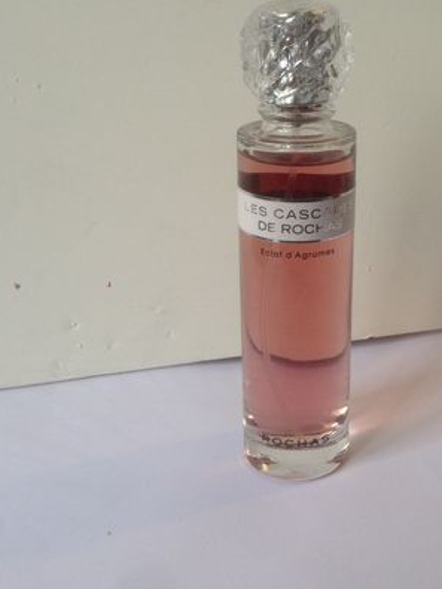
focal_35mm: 50
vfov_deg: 38.0
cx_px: 296
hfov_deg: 28.9
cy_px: 222
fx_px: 851
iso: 80
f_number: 2.4
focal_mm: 4.12
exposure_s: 1/120
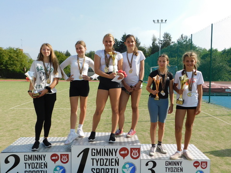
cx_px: 116
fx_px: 187
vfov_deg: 49.7
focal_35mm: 28
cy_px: 86
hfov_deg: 63.4
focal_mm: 4.9
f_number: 3.2
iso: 125
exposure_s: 1/1250
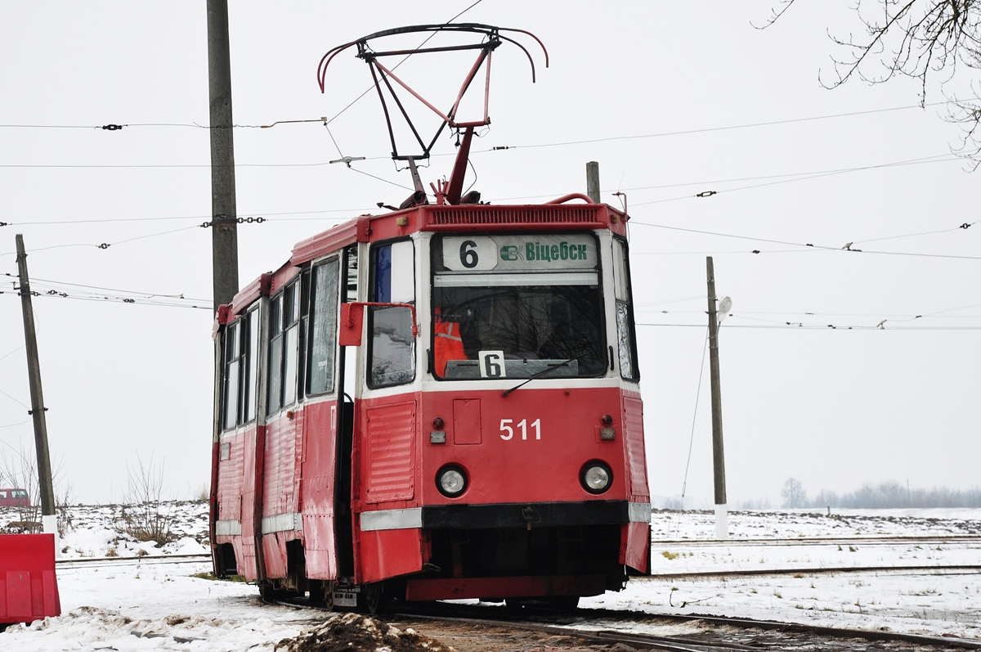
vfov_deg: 10.7
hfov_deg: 16.1
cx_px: 490
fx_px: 3470
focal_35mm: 128
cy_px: 326
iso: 200
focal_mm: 85
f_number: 8
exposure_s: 1/80
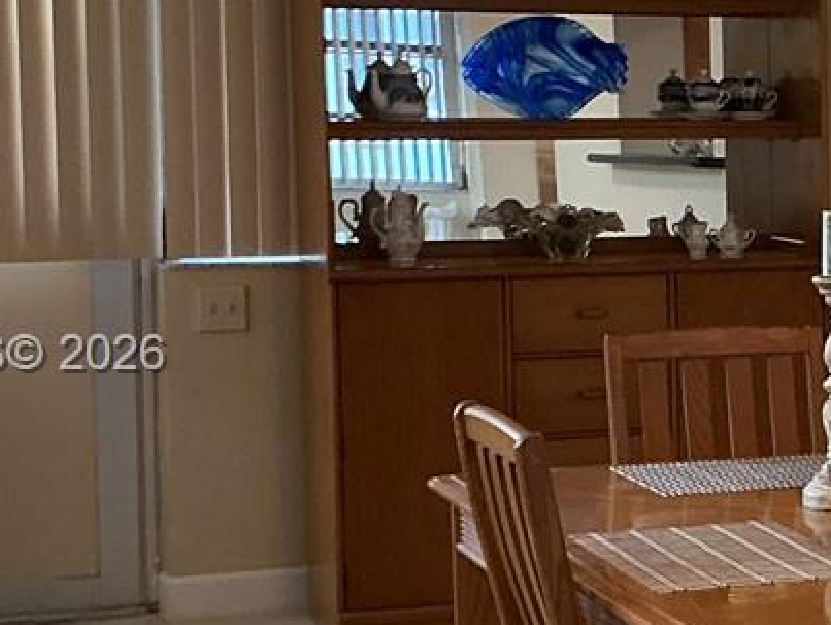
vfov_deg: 12.9
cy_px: 357
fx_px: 2763
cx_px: 1173
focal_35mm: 115
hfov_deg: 15.9
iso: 100
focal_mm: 3
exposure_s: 1/60
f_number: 1.8
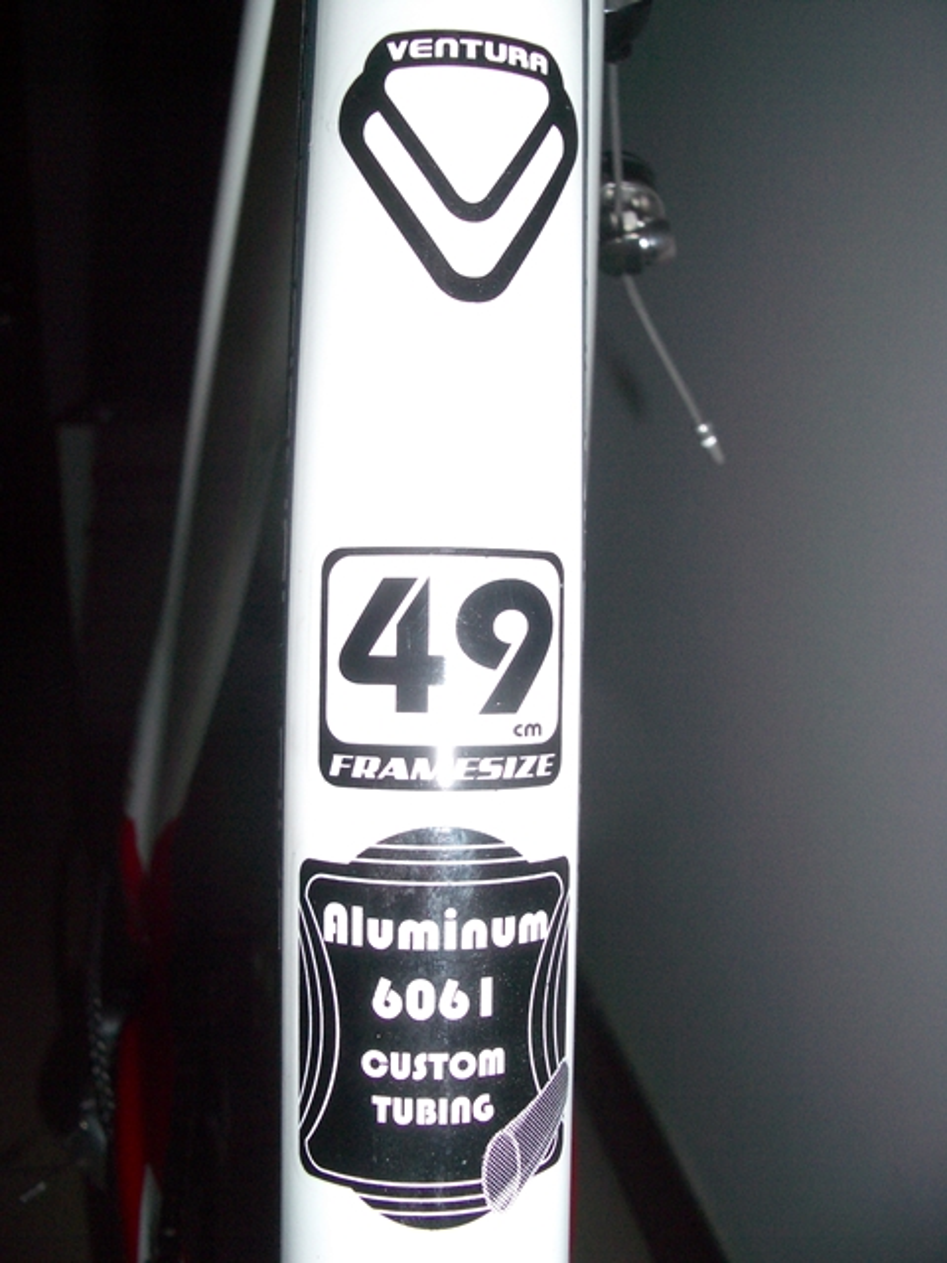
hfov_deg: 40.7
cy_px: 632
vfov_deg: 52.6
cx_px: 474
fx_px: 1277
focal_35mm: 35
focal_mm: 5.8
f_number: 4.3
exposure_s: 1/60
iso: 100
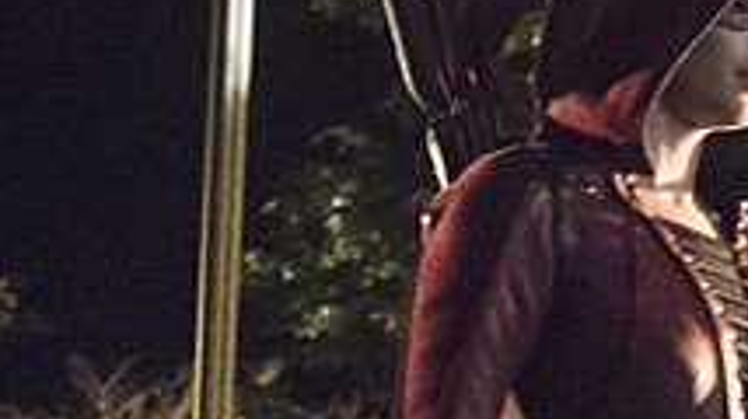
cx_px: 1132
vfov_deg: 9.3
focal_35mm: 126
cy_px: 663
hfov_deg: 15.6
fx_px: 2497
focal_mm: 33
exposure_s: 1/125
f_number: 4
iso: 10000
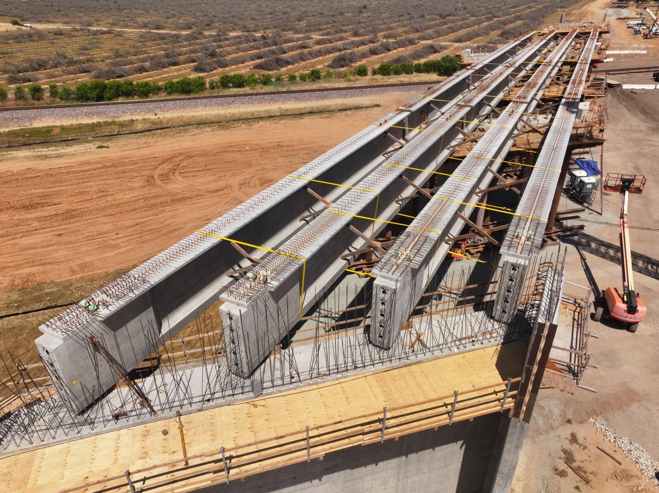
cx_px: 330
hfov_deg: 71.6
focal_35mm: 24
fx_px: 457
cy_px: 246
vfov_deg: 56.8
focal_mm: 12.29
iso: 100
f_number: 11
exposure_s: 1/240
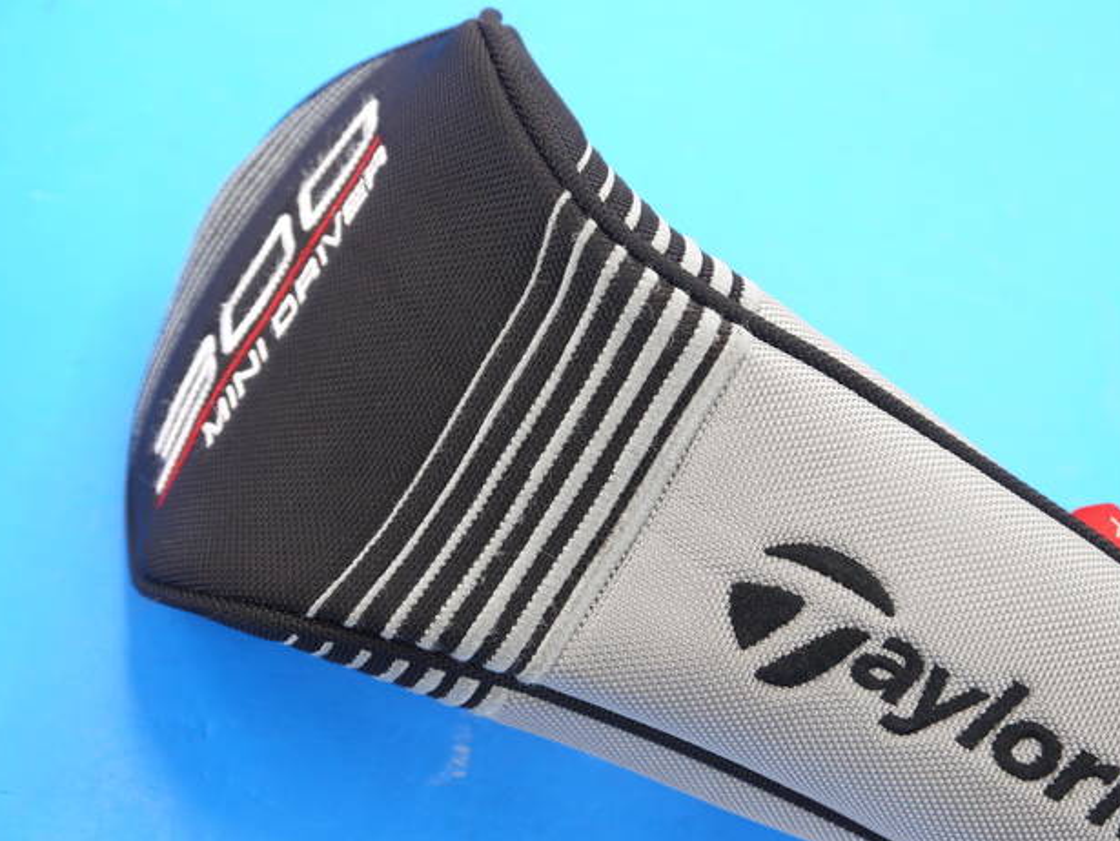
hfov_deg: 36.8
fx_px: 1683
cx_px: 561
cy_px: 422
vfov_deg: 28.1
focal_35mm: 52
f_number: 4.6
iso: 500
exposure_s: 1/60
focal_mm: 25
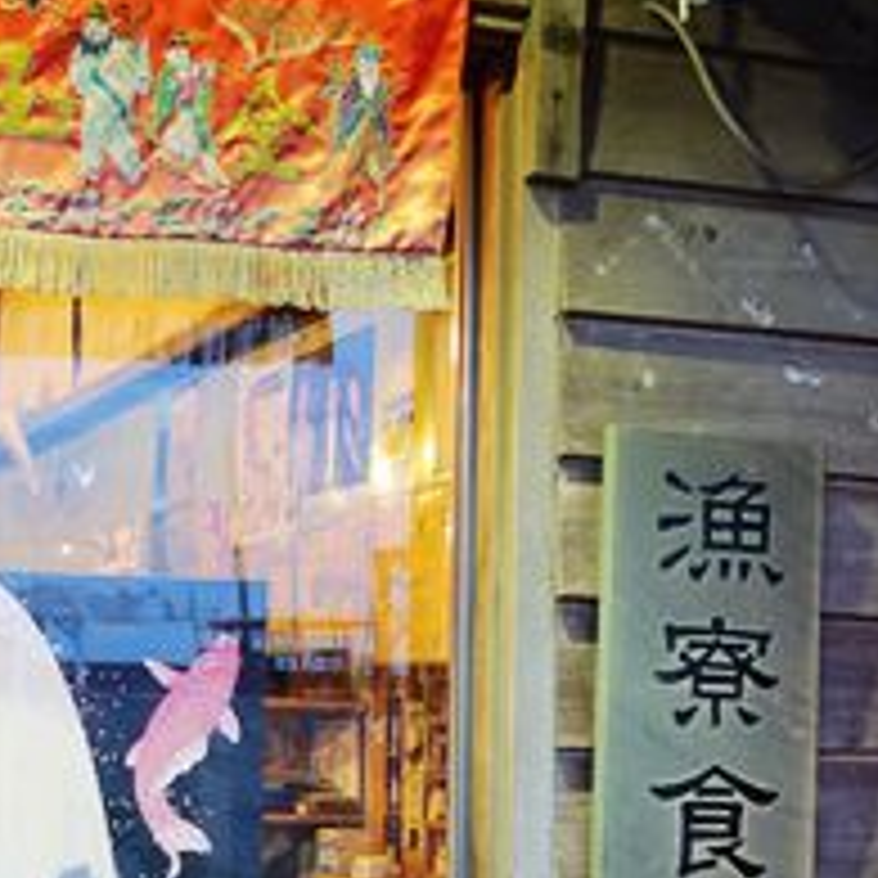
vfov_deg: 25.1
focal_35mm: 68
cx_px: 266
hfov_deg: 25.2
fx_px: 1951
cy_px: 642
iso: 400
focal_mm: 8.8
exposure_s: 1/30
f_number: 1.8
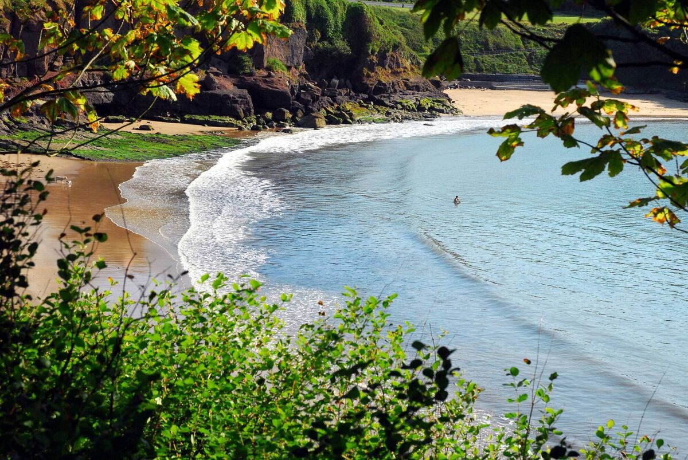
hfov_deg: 30.5
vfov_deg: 20.7
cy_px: 230
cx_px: 344
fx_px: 1263
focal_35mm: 66
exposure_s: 1/400
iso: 400
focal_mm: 44
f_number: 10
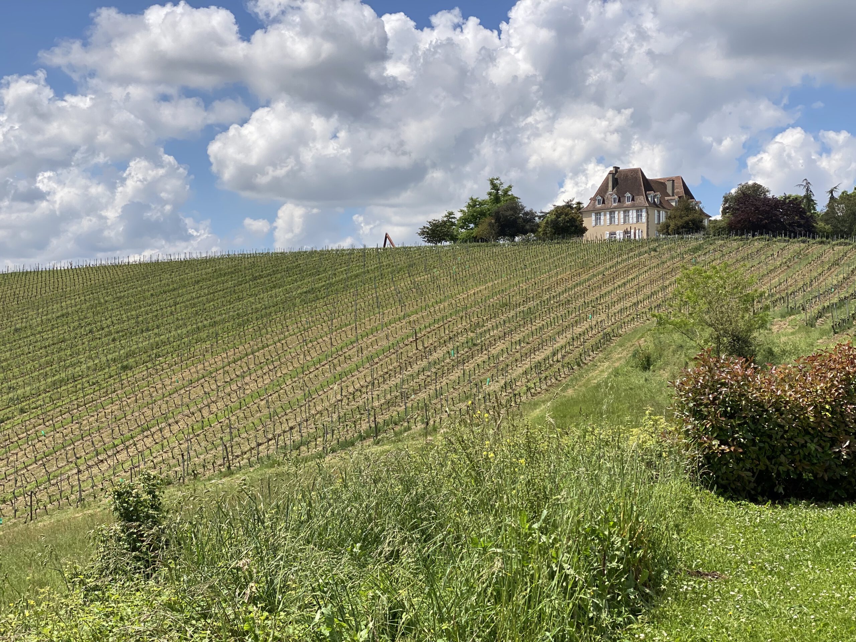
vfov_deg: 28.0
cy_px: 321
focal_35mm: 52
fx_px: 1286
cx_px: 428
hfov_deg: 36.8
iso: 20
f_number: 2
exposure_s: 1/2519
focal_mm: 6
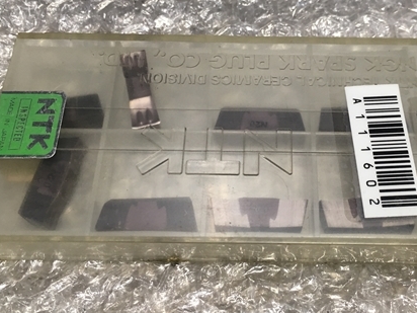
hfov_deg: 41.8
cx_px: 262
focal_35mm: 45
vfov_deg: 32.1
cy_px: 122
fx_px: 542
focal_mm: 4.15
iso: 40
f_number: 2.2
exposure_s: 1/30
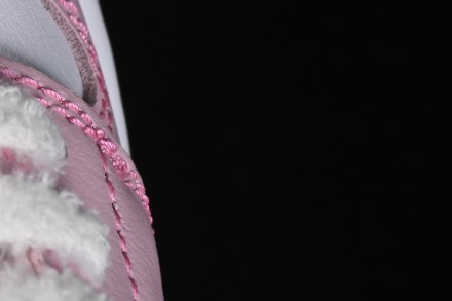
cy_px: -99
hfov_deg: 7.4
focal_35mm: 273
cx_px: -312
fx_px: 3426
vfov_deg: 5.0
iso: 160
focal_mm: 50
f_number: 8
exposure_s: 1/60
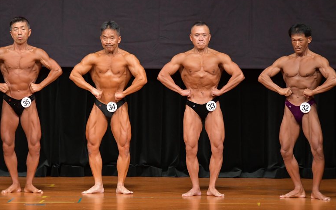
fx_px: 2674
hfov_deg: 7.2
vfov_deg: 4.5
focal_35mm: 292
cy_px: 99
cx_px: 168
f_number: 5.6
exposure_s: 1/400
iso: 5000
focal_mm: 190
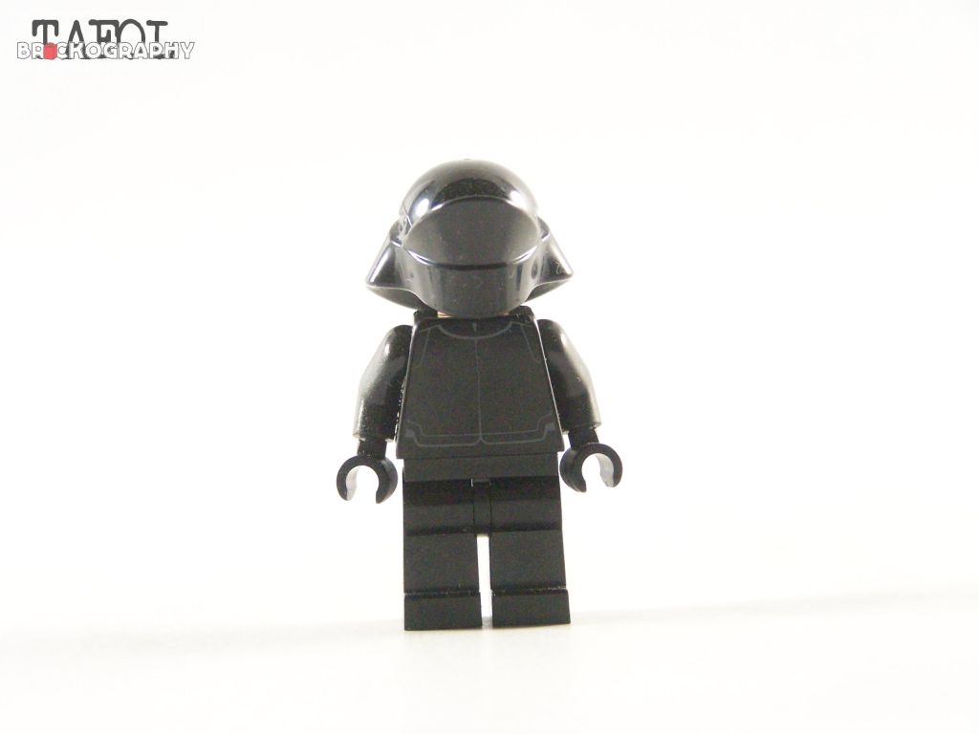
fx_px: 2970
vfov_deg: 14.1
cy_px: 367
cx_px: 490
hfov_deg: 18.7
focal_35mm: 105
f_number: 3.2
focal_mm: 17.5
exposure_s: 1/45
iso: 400
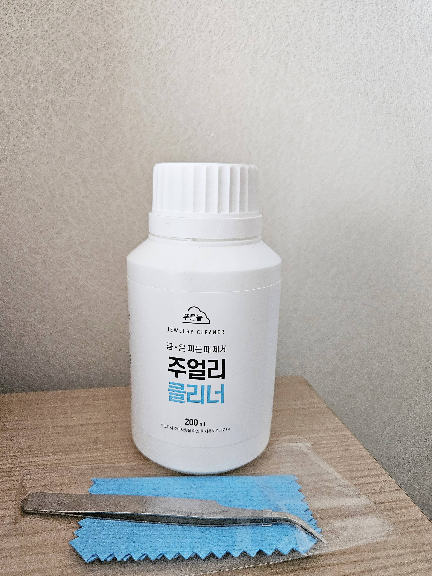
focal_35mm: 24
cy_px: 298
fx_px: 399
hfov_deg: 56.8
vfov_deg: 71.6
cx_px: 210
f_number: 1.8
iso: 800
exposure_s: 1/120
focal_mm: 5.4
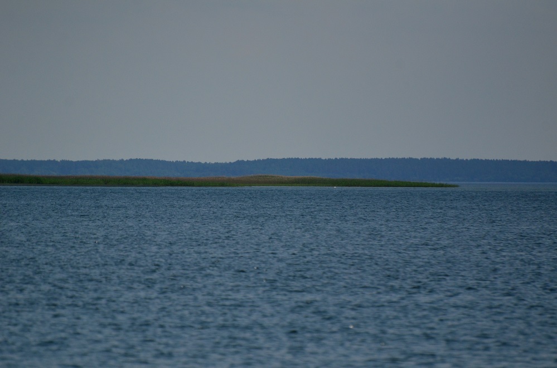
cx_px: 278
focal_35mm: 450
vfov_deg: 3.0
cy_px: 184
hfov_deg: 4.6
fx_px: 6946
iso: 500
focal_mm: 300
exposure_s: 1/8000
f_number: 5.6
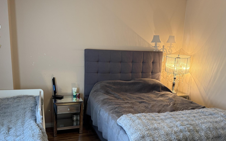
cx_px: 117
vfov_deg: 38.1
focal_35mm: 33
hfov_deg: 58.1
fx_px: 203
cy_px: 88
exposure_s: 1/60
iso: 250
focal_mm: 6.76
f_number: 1.78
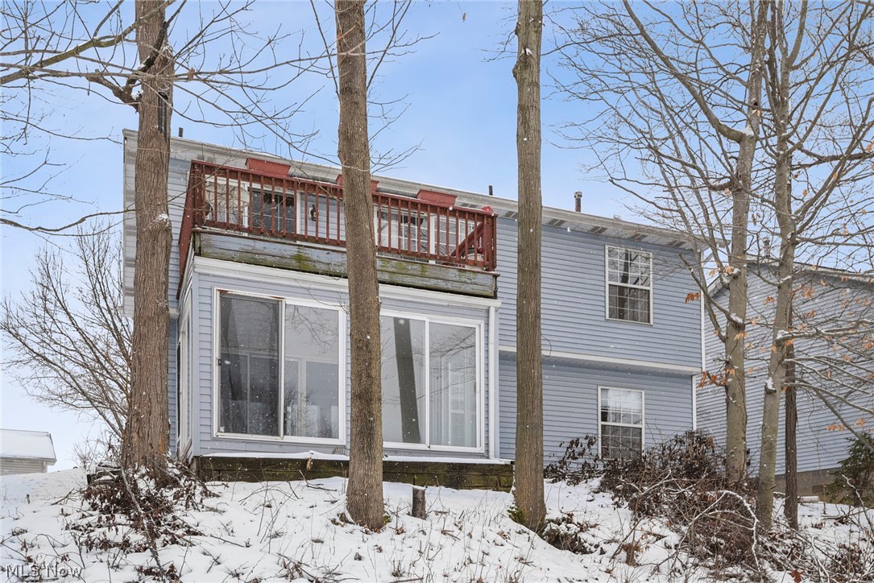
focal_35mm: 32
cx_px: 437
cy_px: 292
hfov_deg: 58.7
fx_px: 777
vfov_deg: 41.1
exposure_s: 1/400
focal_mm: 32
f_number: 9
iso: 400
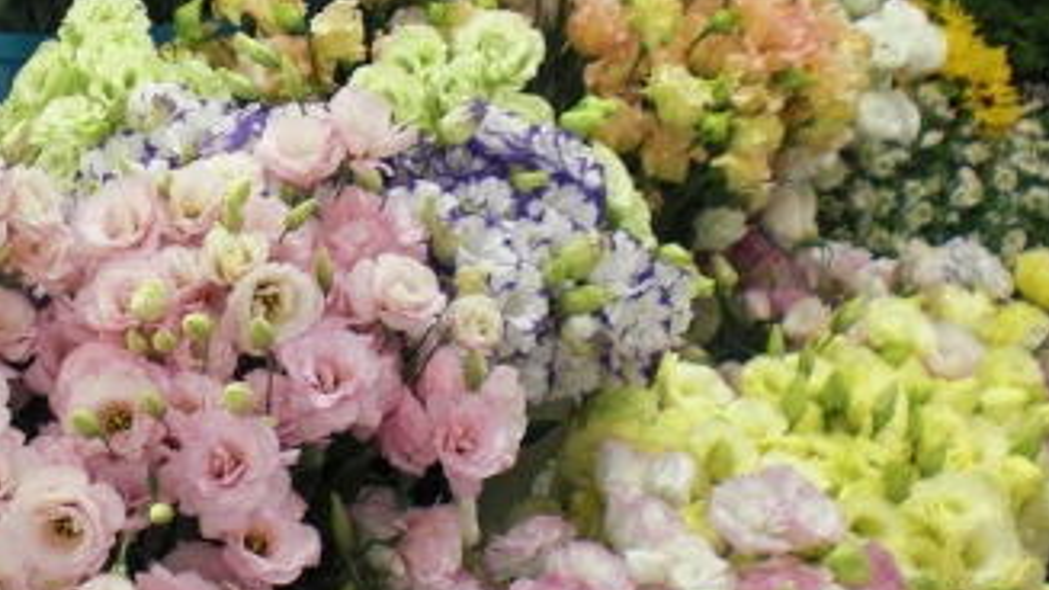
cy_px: 401
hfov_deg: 25.9
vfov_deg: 14.9
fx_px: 2253
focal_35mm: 81
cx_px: 253
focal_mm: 6.3
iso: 200
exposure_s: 1/60
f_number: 3.1
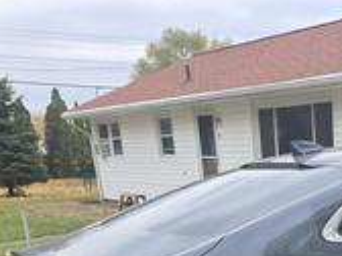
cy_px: 374
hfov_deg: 25.9
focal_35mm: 69
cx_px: 381
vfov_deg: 19.0
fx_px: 682
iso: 16
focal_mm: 6.3
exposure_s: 1/180
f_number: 1.7
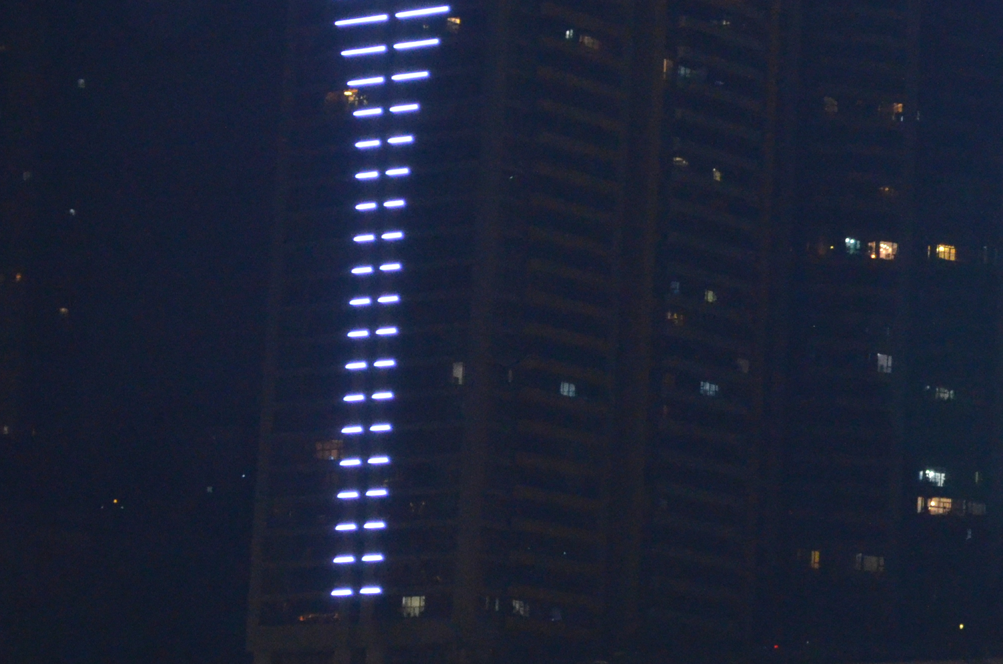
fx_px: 4921
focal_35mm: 177
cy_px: 225
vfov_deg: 7.7
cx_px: 1178
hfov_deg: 11.4
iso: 3200
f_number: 5.6
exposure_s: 1/60
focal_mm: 48
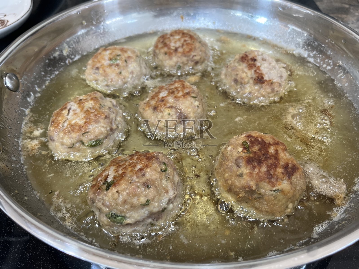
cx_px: 180
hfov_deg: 67.3
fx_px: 270
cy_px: 134
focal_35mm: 26
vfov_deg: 53.1
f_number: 1.6
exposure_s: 1/120
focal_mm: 5.1
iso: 125
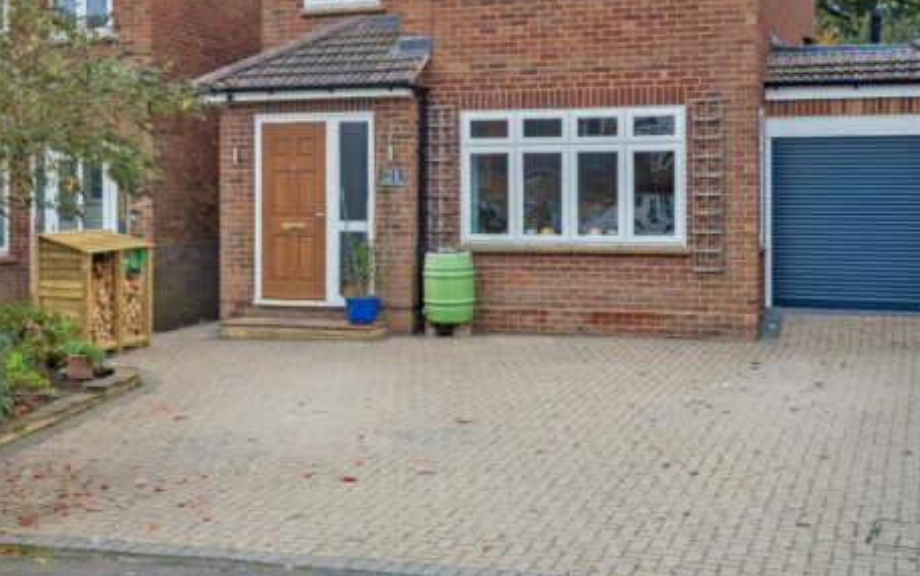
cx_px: 312
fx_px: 1505
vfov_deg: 21.3
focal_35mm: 60
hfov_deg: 33.7
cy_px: 74
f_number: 6.3
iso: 1600
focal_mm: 35
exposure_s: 1/500
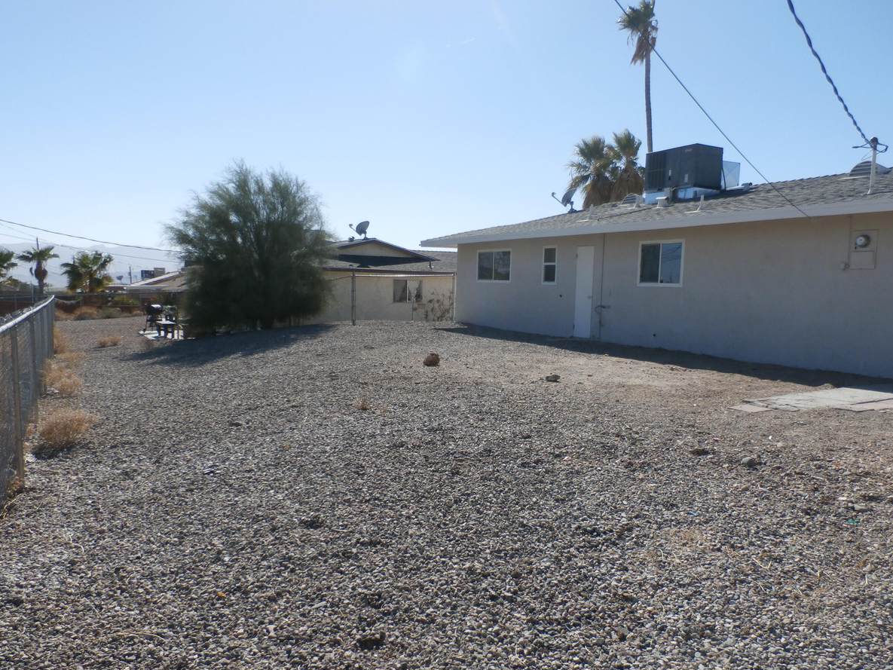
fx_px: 697
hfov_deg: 65.3
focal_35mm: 27
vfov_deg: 51.3
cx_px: 458
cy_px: 361
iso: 100
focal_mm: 4.5
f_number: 3
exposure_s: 1/1600
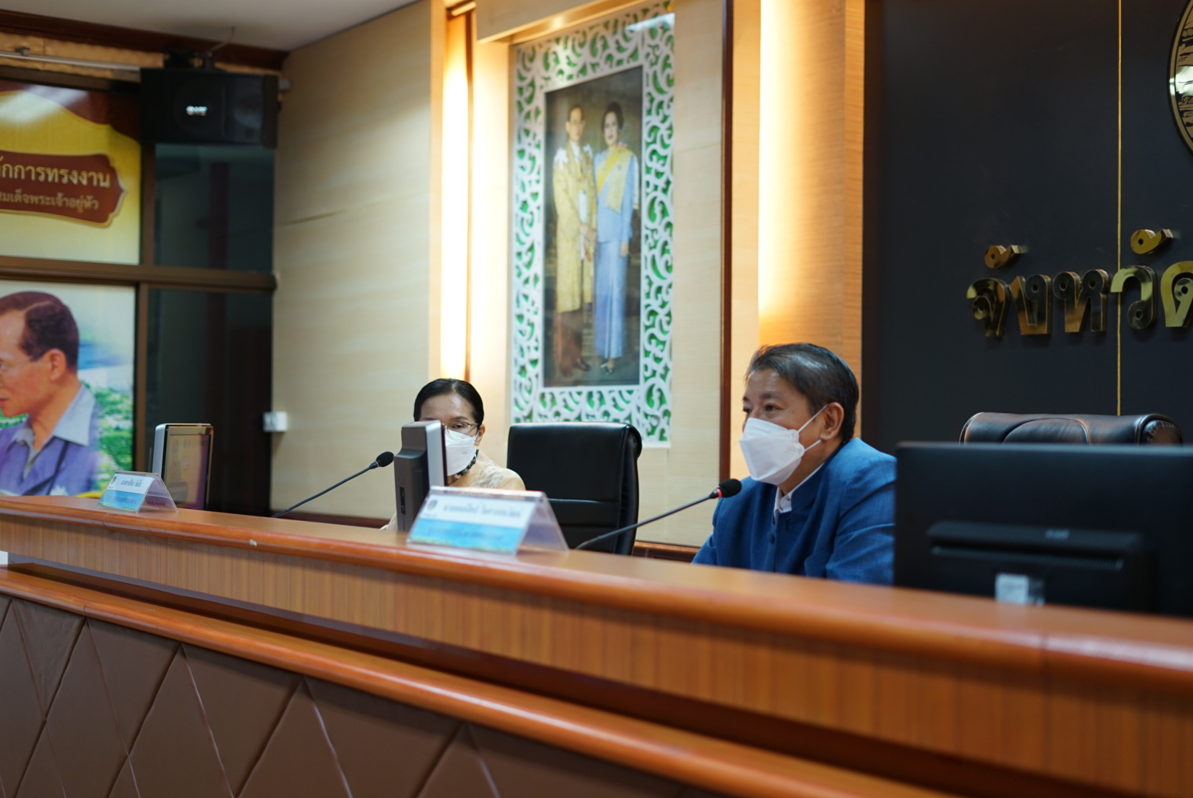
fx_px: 1658
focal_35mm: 50
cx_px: 596
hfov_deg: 39.6
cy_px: 399
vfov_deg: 27.0
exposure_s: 1/80
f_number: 2.2
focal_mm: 50
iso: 400
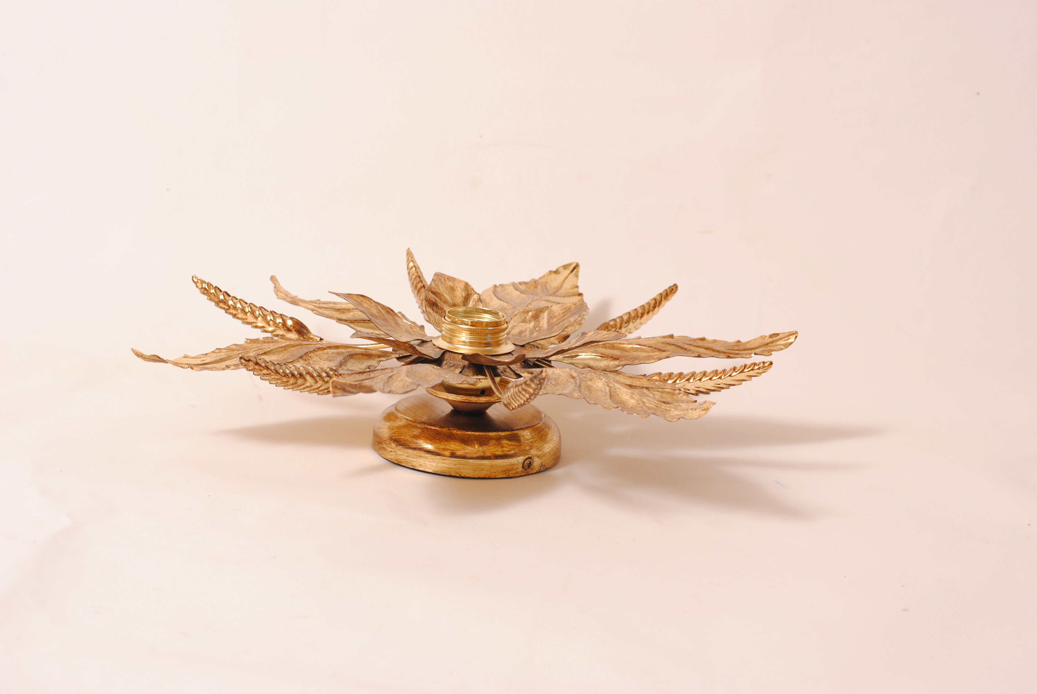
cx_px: 518
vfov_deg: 18.2
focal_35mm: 75
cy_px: 347
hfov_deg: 27.0
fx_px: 2163
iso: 200
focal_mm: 50
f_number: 6.3
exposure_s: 1/60
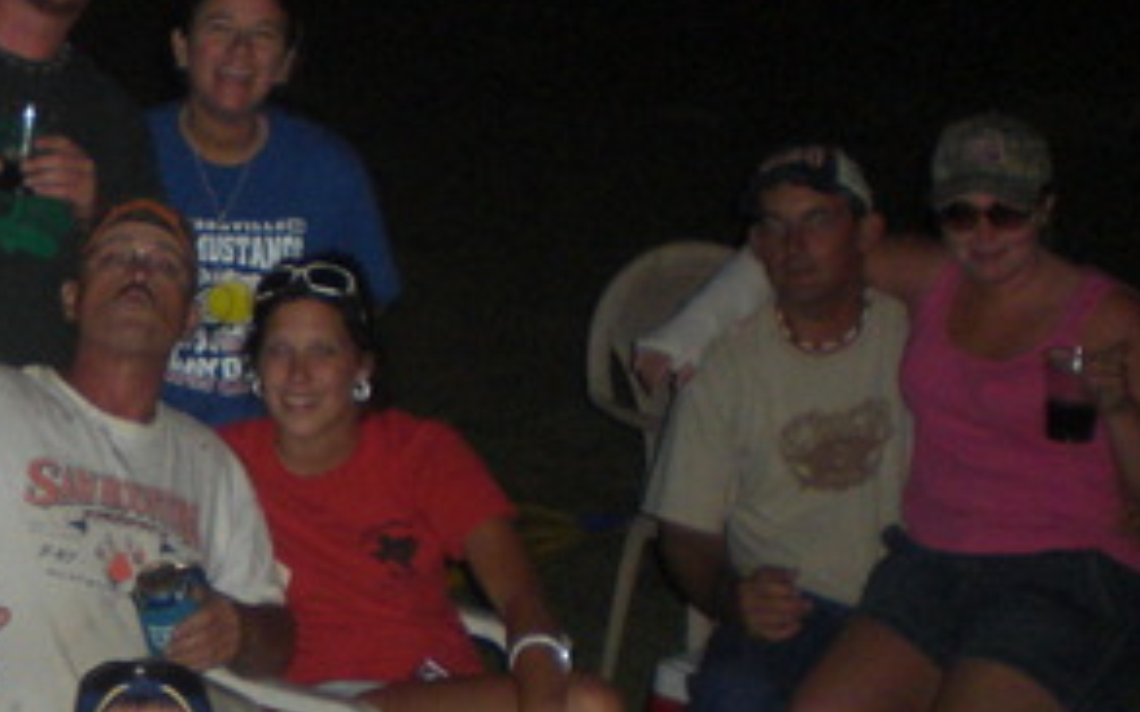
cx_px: -179
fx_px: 3075
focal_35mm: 99
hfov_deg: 19.9
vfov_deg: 13.2
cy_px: 525
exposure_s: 1/60
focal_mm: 6.3
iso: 200
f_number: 3.1
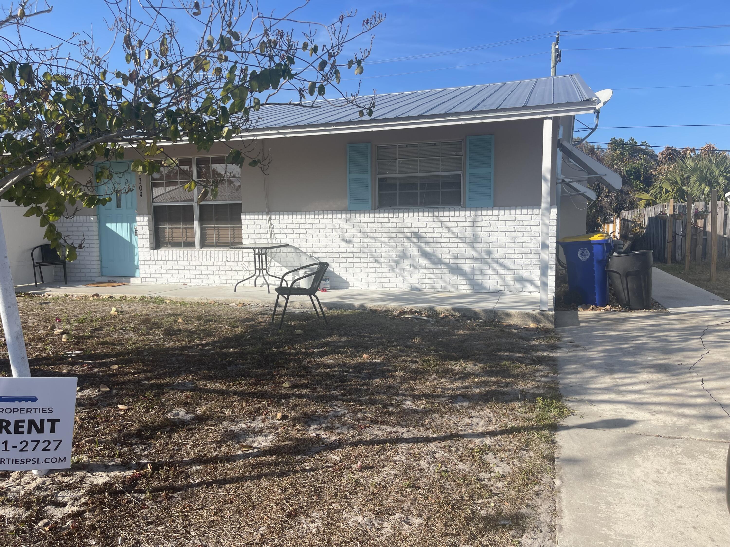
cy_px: 274
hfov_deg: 69.4
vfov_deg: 54.9
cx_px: 365
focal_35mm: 25
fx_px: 527
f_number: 1.6
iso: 32
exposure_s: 1/3559
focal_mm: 5.1
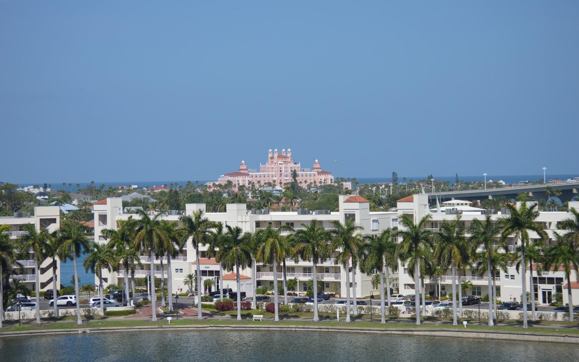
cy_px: 182
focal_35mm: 120
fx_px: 1894
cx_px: 290
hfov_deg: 17.4
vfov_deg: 10.9
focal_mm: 78
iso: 100
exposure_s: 1/1600
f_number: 4.5
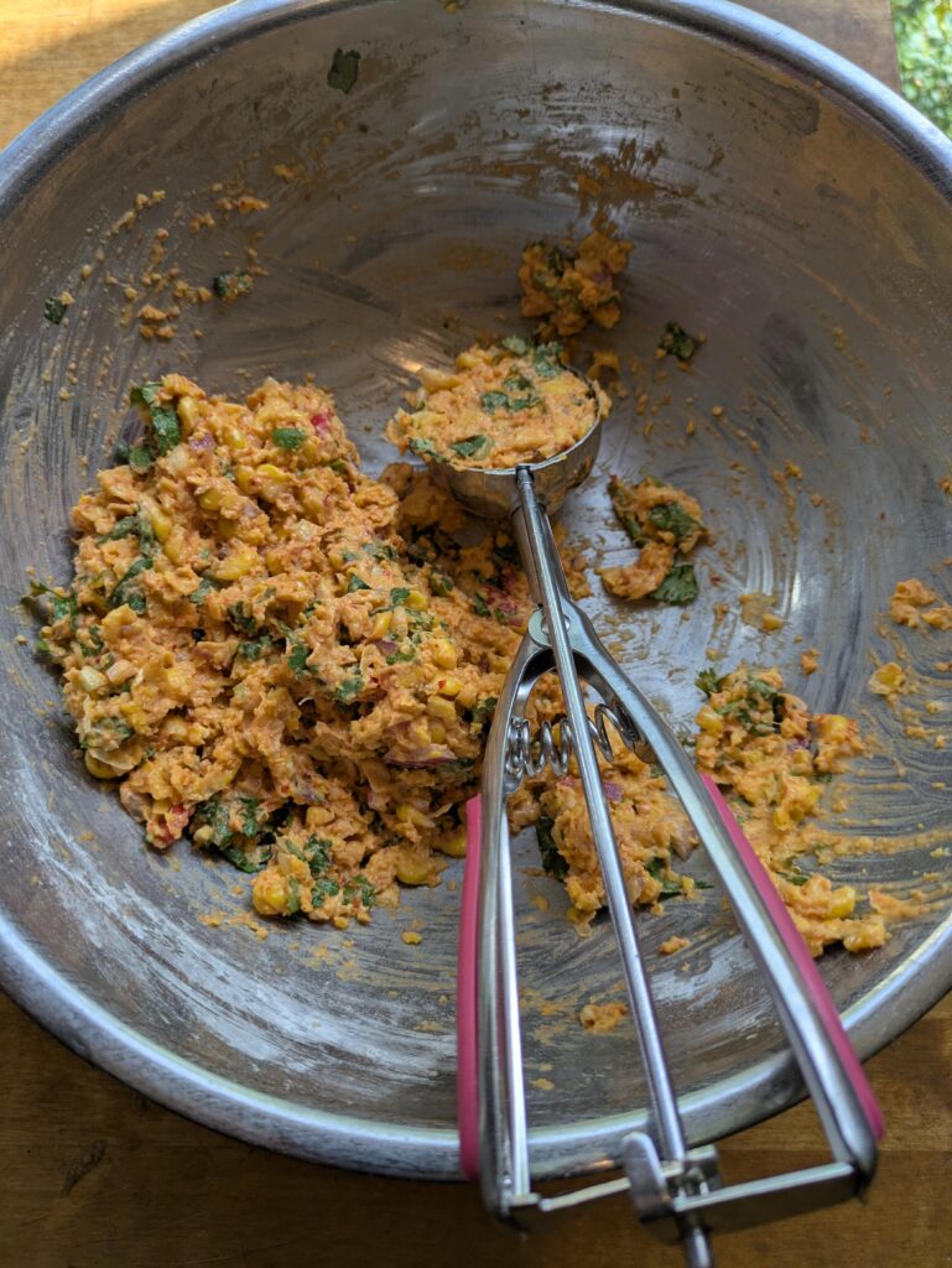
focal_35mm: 25
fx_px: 916
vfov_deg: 69.4
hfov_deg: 54.9
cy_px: 634
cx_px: 476
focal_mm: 5.43
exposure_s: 1/317
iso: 47
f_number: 1.89
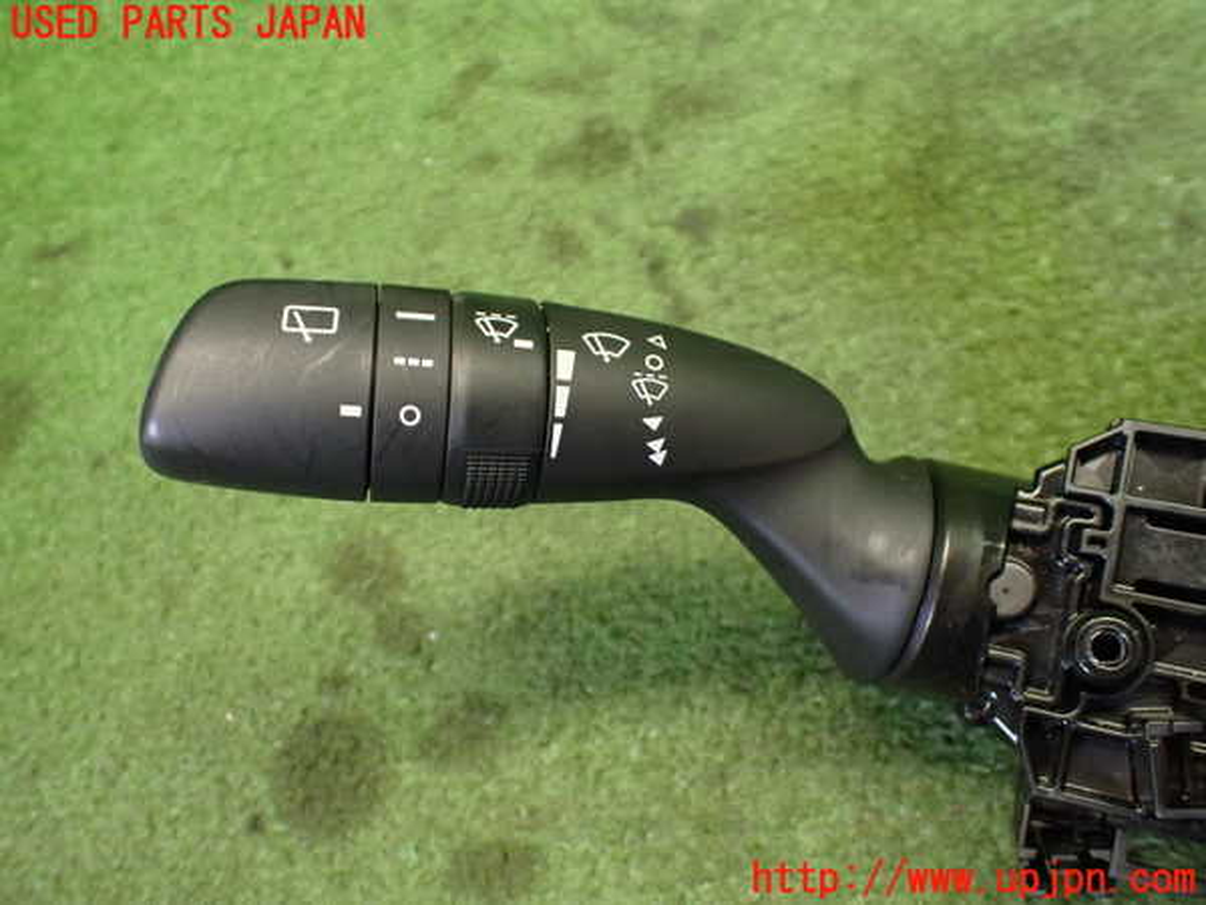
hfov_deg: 60.0
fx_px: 1045
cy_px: 452
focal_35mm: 30
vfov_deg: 46.8
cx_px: 603
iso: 800
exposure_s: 1/80
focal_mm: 5.4
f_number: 2.3
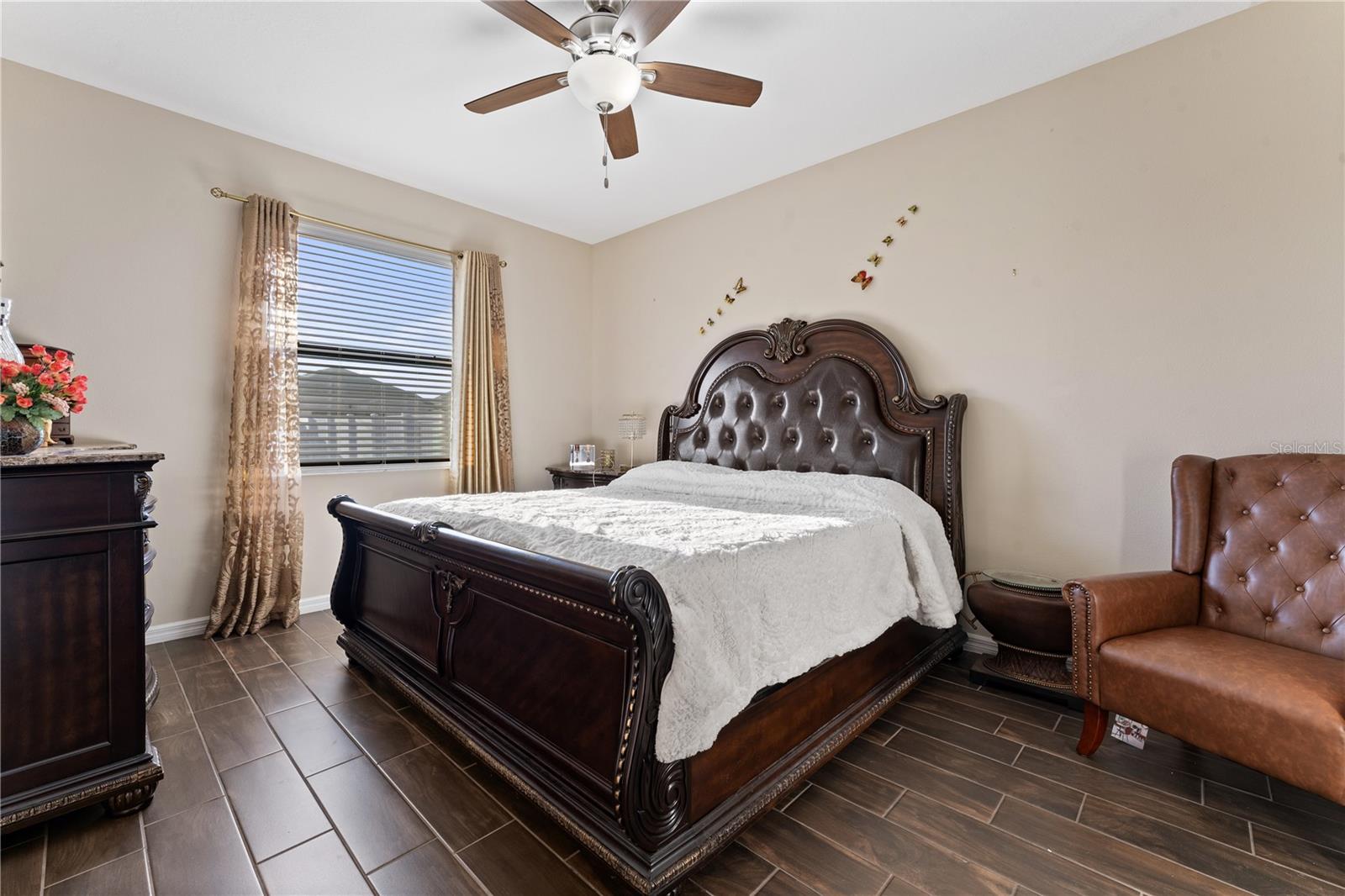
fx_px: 523
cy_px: 448
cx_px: 672
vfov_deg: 81.2
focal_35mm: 14
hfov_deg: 104.3
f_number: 11
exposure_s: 1/2
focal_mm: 14
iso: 200
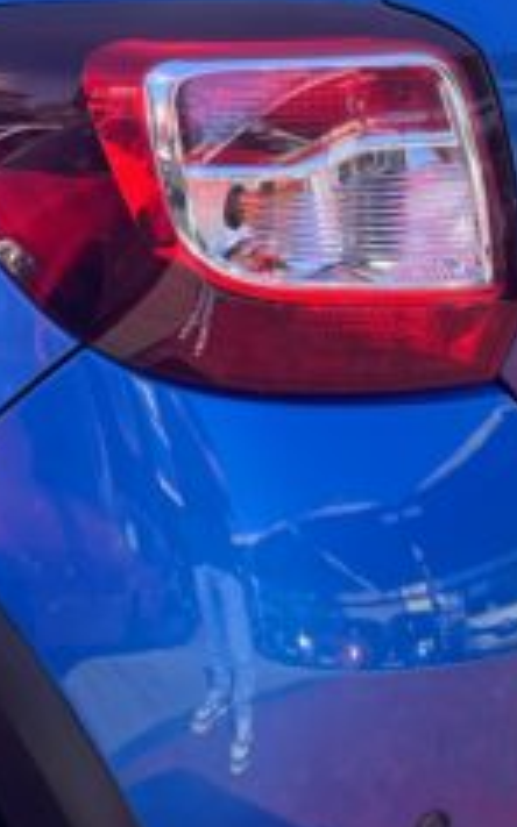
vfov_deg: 22.3
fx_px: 2098
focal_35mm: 93
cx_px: -272
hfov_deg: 13.2
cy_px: 297
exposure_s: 1/639
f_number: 1.6
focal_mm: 5.1
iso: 50
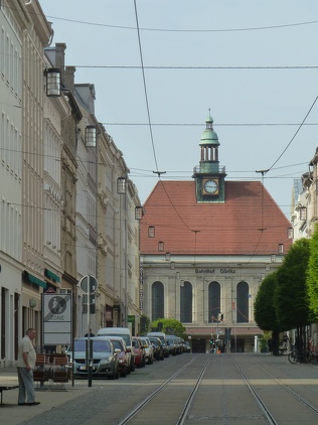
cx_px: 209
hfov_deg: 7.2
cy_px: 205
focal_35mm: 207
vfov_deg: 9.6
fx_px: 2538
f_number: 4.5
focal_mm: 24.1
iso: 125
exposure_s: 1/400
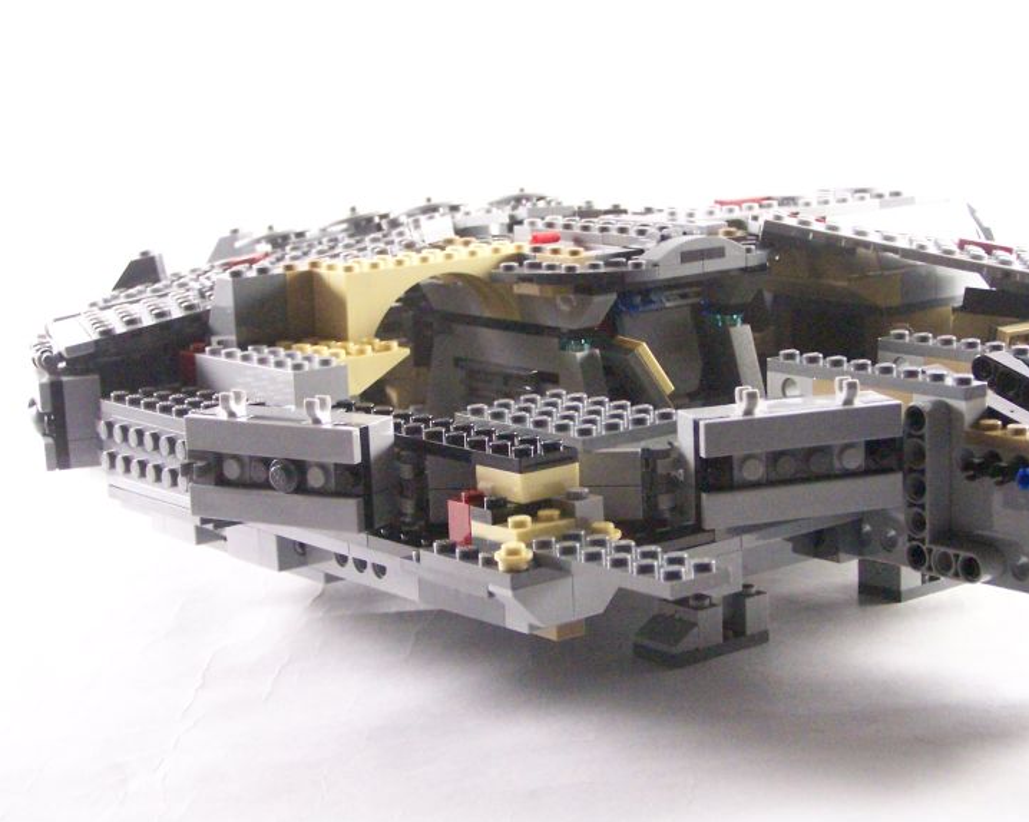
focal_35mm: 78
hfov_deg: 24.4
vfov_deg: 19.6
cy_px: 357
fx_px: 2375
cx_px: 629
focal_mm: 9.3
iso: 400
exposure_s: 1/45
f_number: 3.1
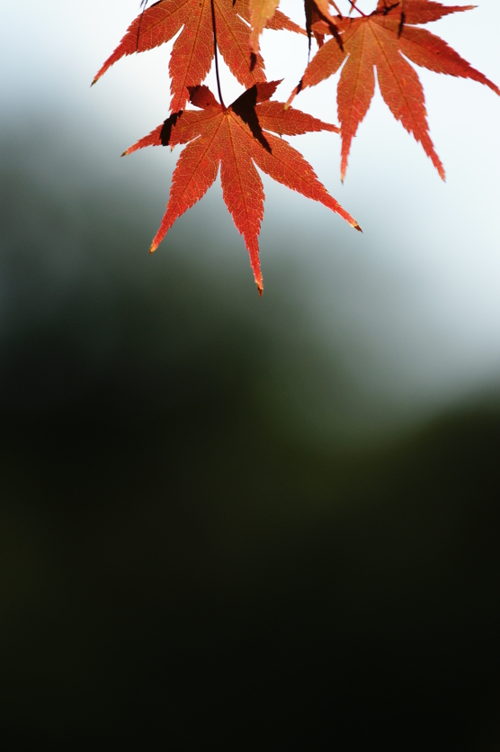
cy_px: 294
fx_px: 11509
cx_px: 258
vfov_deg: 3.7
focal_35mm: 552
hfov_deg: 2.5
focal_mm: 300
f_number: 5.6
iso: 200
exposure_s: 1/320
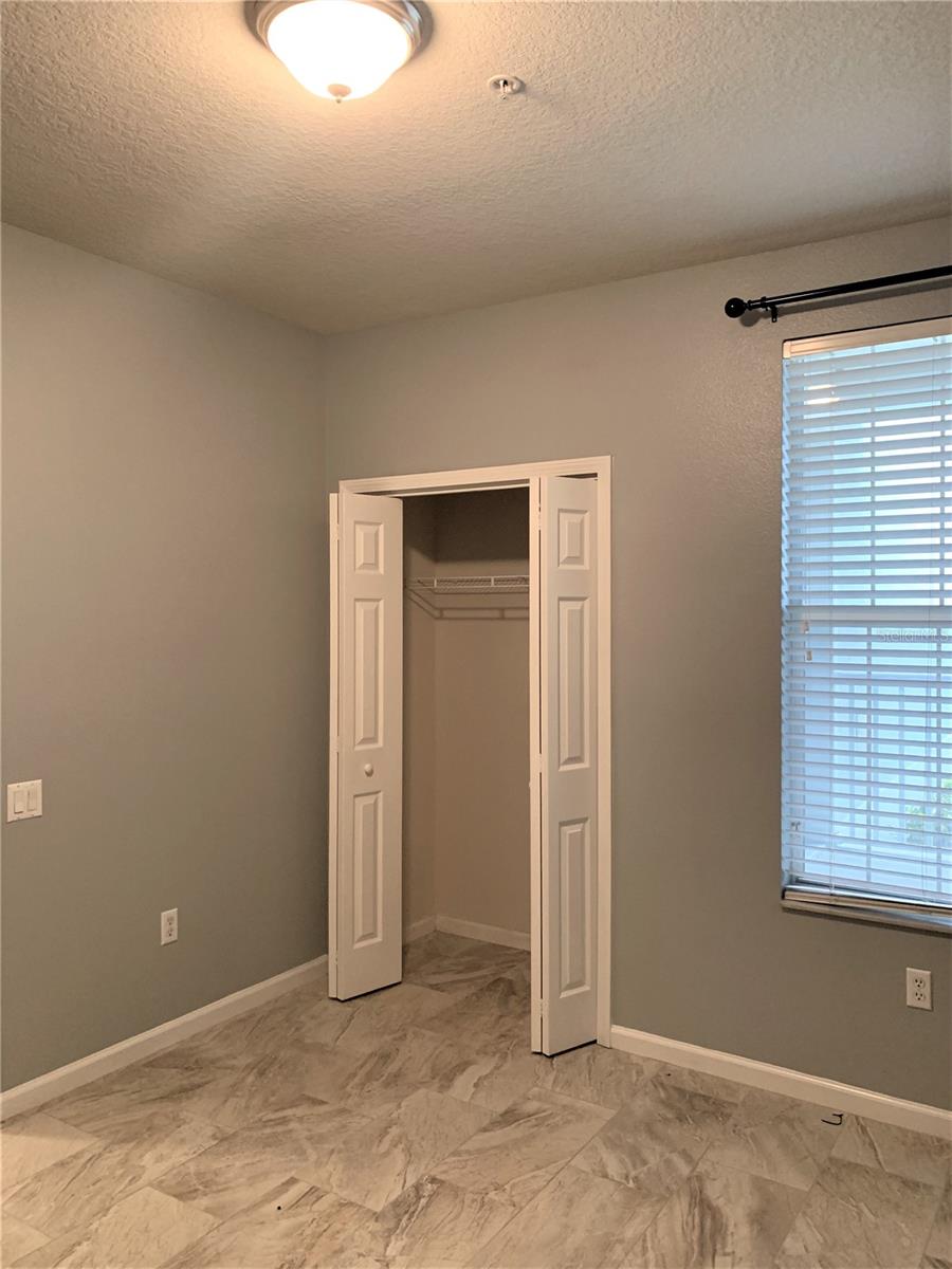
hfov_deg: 53.1
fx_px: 953
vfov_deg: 67.3
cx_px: 476
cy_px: 634
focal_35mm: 26
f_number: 1.8
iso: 320
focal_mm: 4.25
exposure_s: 1/60
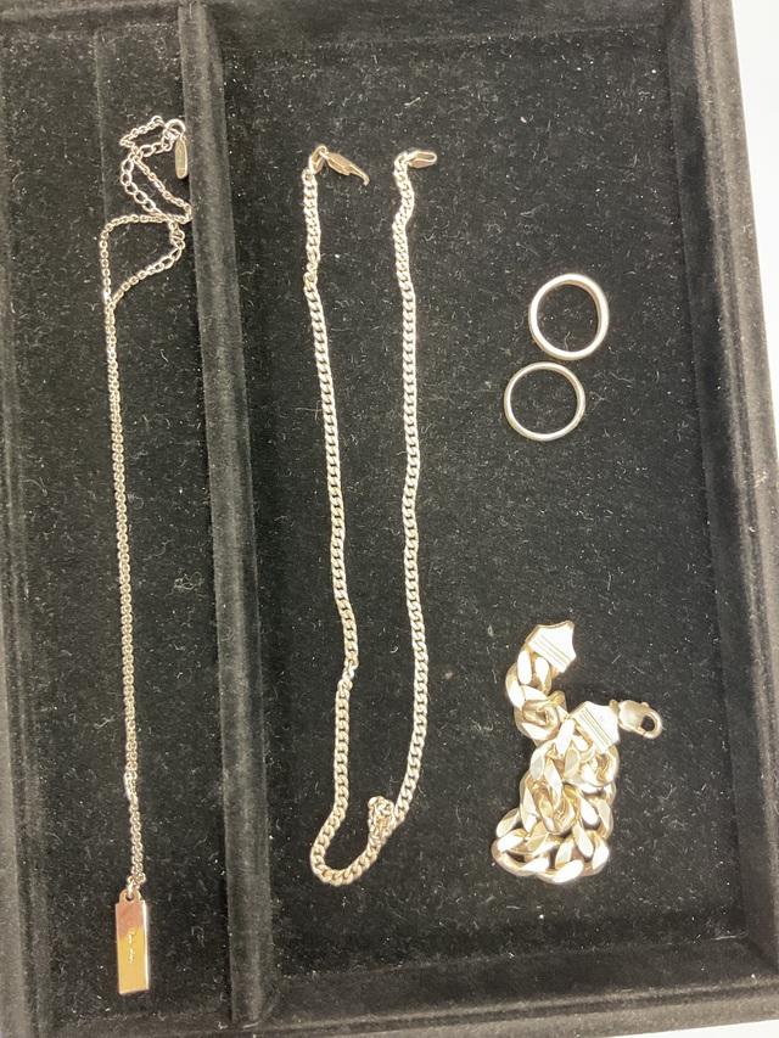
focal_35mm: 29
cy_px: 519
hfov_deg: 48.2
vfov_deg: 61.7
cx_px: 390
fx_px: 870
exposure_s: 1/25
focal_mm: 3
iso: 250
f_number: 1.8
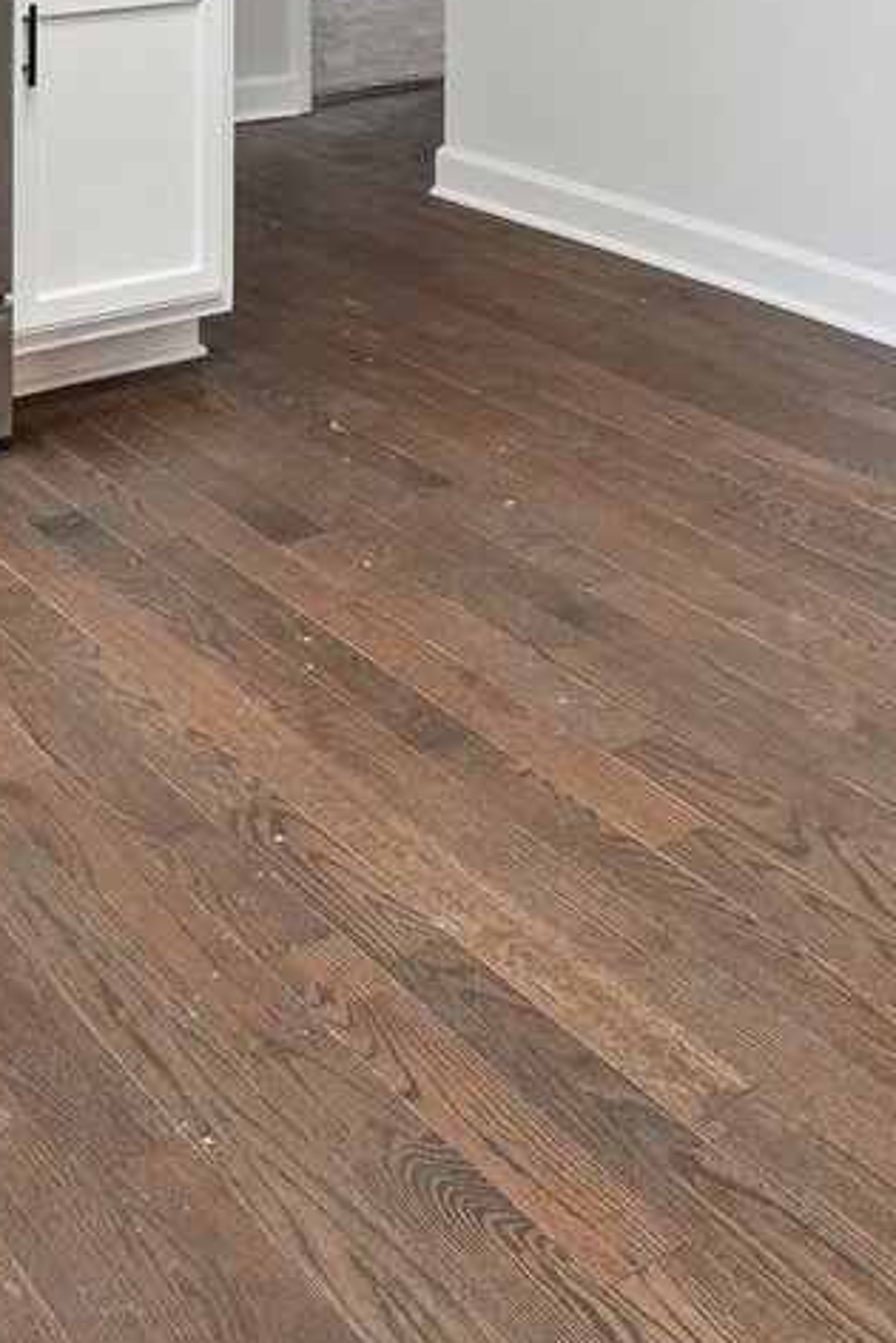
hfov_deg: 26.6
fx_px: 1880
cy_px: -145
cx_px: 265
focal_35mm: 50
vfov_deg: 33.9
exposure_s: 1/15
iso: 400
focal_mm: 14.7
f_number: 5
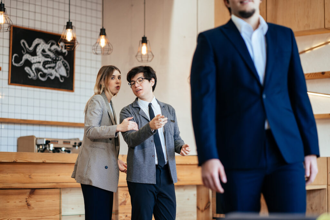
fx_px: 779
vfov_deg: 16.1
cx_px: 165
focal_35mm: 85
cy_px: 110
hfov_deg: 23.9
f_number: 2.2
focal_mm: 85
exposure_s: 1/250
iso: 500
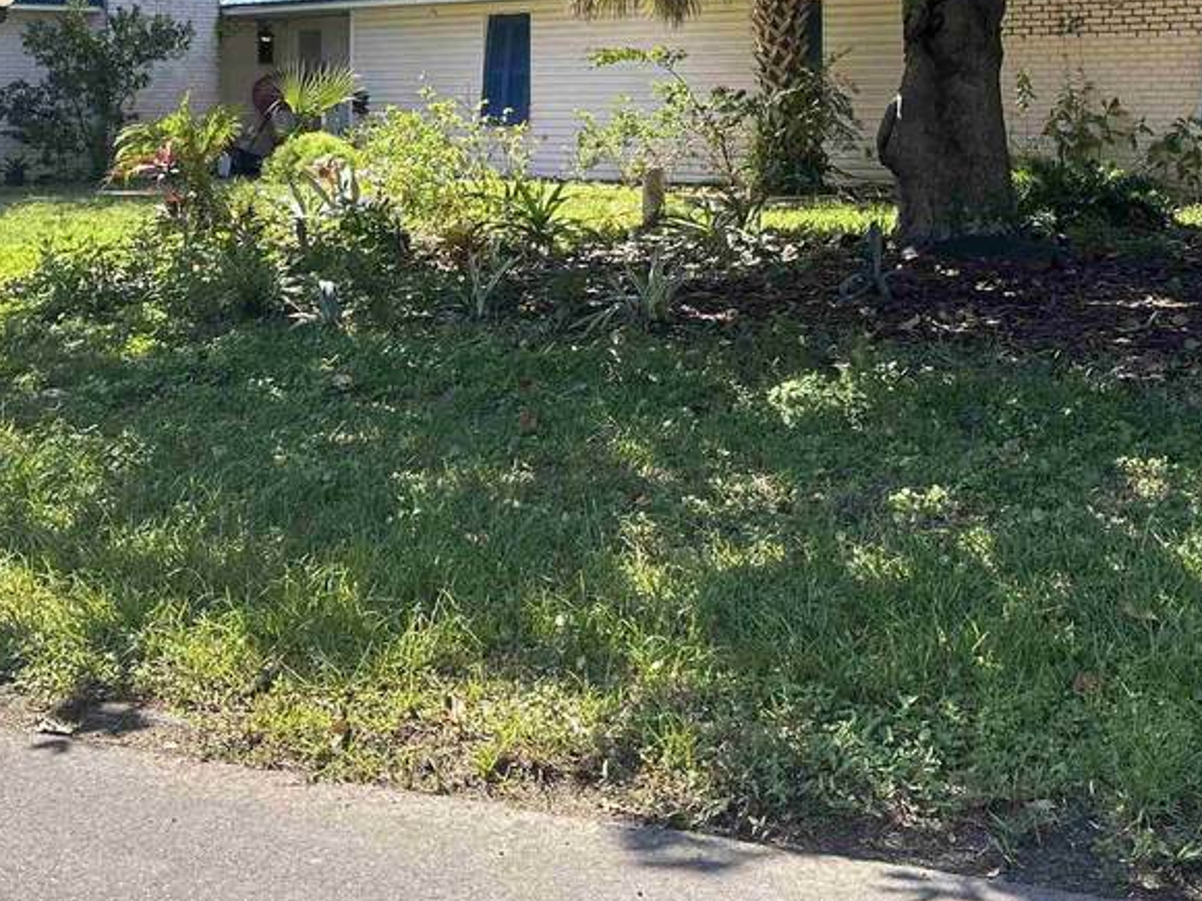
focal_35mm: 53
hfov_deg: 36.1
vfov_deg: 26.3
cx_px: 686
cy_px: 37
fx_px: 1840
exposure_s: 1/836
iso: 80
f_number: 1.78
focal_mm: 6.86
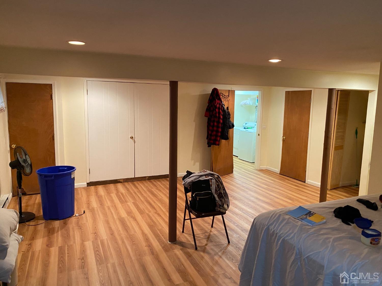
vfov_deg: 53.1
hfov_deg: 67.3
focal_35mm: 26
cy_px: 143
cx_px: 191
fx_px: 287
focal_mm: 4.25
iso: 400
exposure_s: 1/60
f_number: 1.8
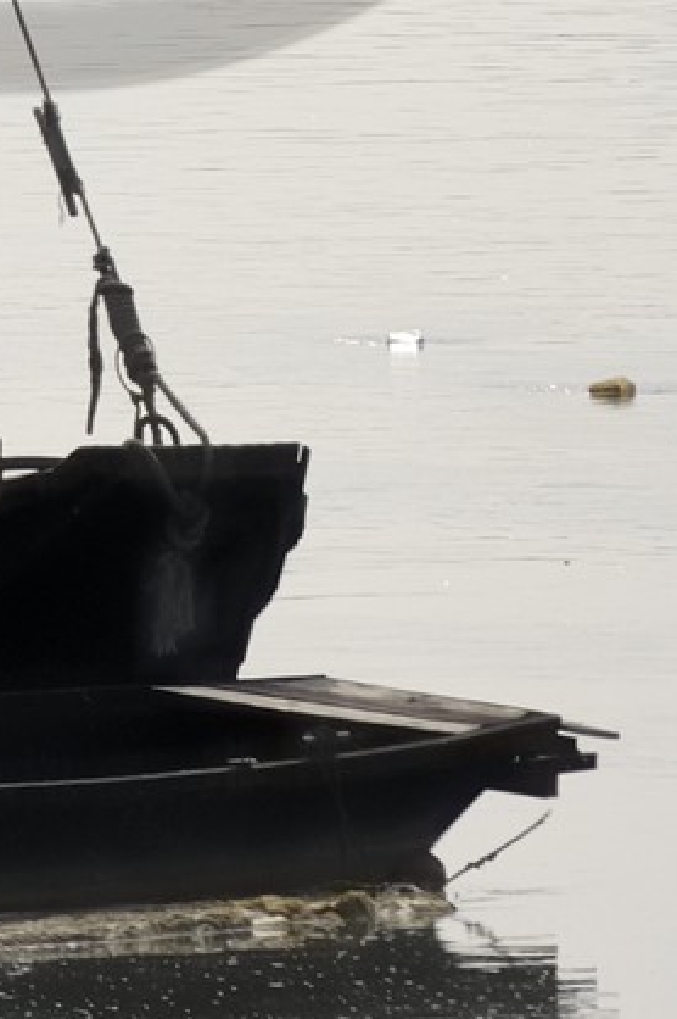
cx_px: 15
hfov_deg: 0.8
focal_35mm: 1723
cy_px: -668
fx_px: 48680
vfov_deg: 1.2
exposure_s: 1/250
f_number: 9
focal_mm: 300
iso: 100
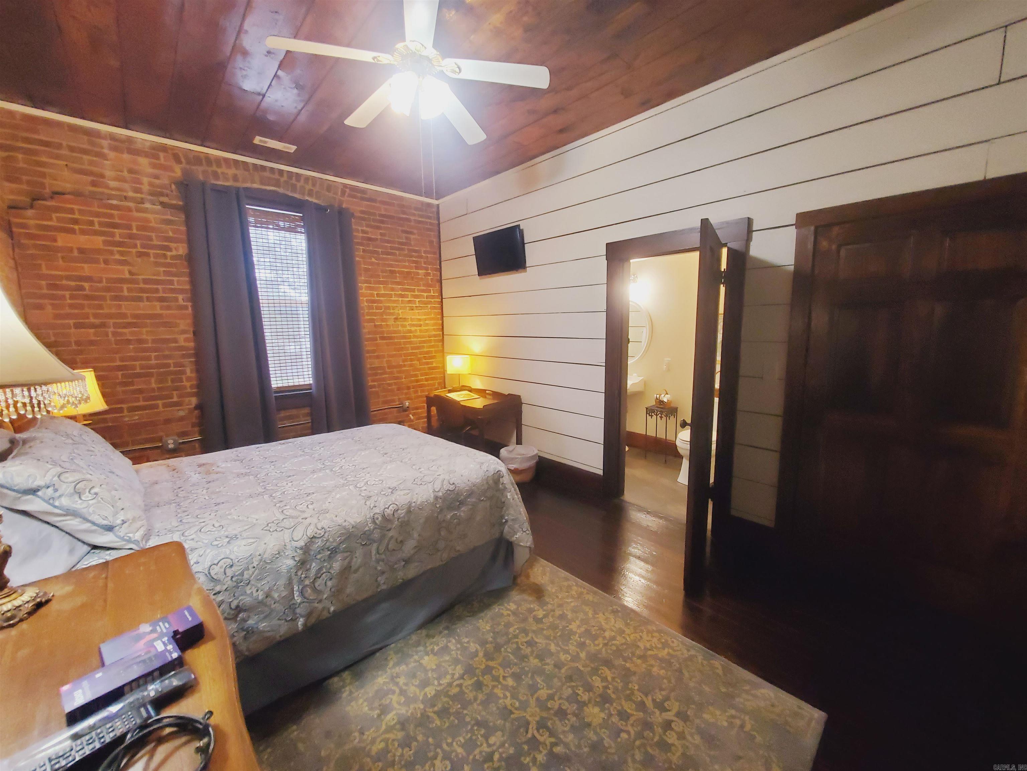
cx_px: 514
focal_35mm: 13
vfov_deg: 89.9
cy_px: 386
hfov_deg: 106.2
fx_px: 386
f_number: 2.2
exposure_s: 1/30
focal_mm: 1.8
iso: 500
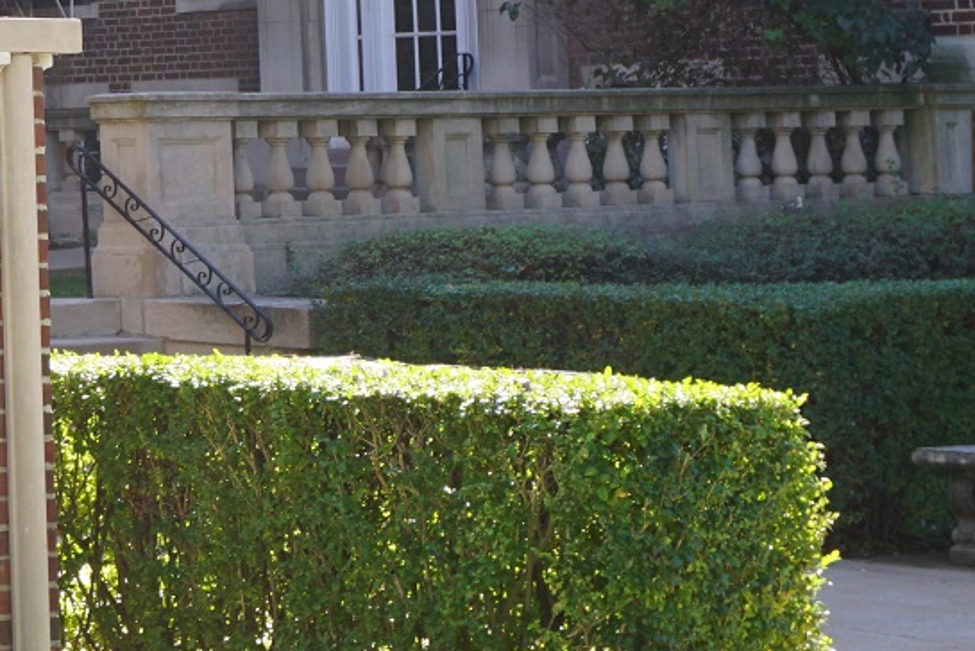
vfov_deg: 9.3
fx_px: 3875
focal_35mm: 143
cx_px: -564
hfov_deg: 13.4
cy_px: -384
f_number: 6.3
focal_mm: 26
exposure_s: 1/80
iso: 100
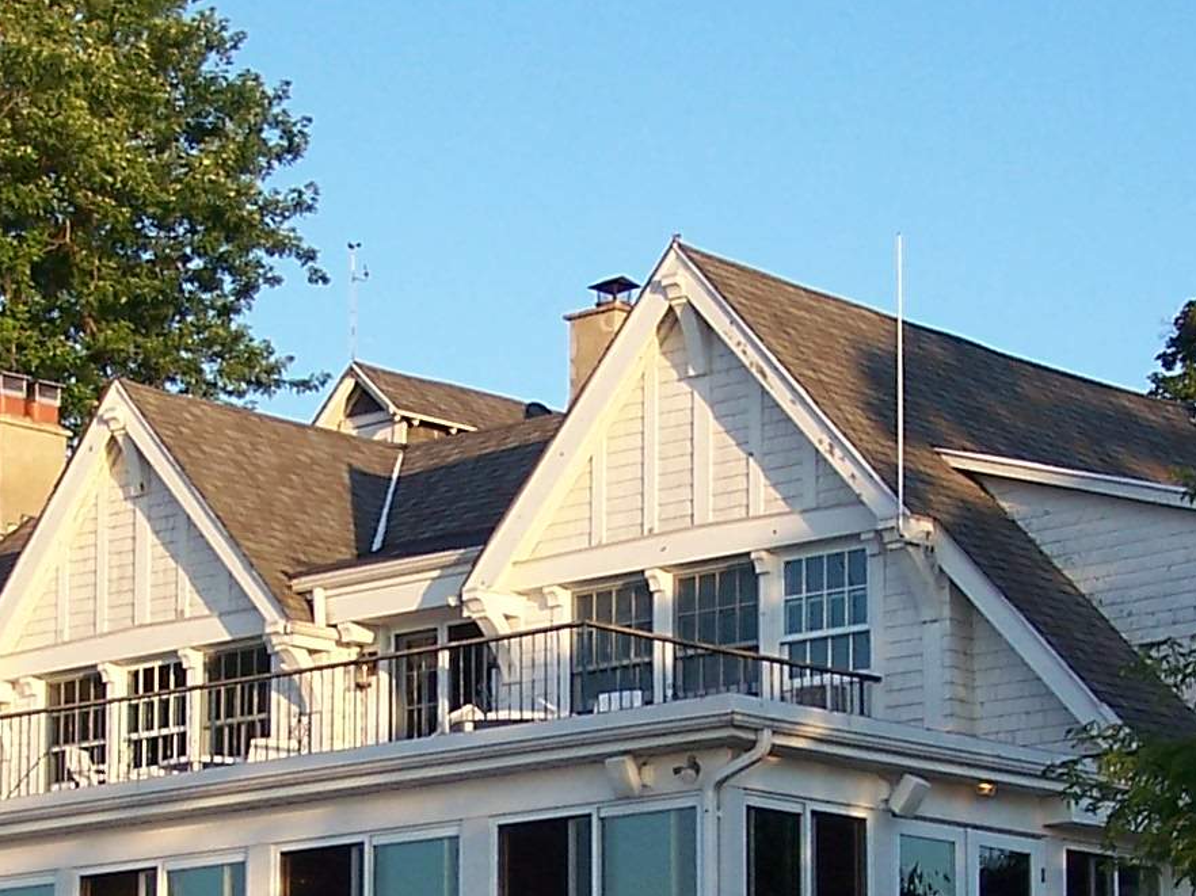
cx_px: 629
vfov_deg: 13.1
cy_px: 929
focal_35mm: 111
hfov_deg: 17.7
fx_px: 3834
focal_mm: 6.3
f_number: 2.8
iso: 80
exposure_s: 1/320
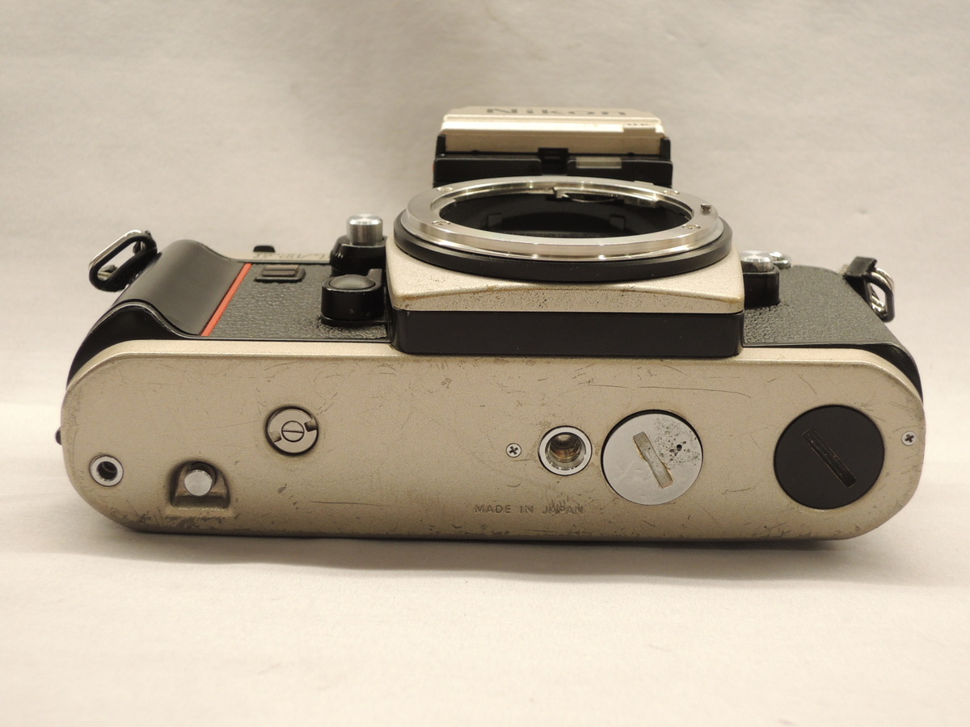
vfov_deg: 26.6
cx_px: 485
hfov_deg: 34.9
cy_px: 364
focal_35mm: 55
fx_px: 1541
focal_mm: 9.9
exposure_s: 1/60
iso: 220
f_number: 4
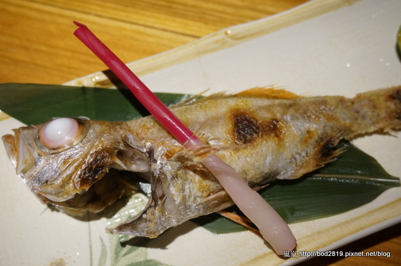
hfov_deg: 46.5
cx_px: 200
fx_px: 467
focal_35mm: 42
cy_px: 133
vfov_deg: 31.8
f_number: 4.5
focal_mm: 28
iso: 2000
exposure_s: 1/60
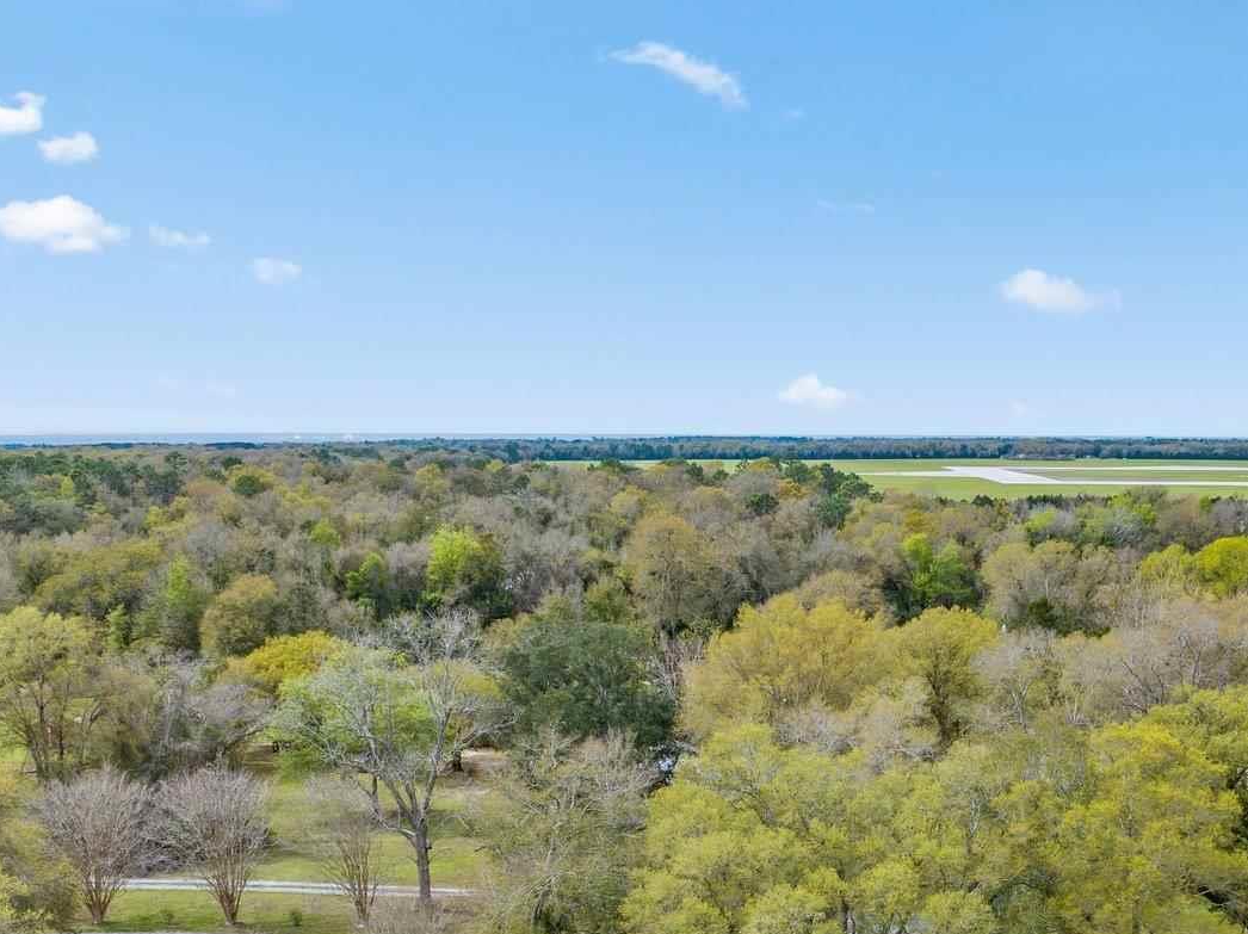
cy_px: 912
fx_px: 1693
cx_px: 894
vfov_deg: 29.1
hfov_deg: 39.6
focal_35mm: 47
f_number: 2.8
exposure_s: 1/2000
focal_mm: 12.29
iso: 130
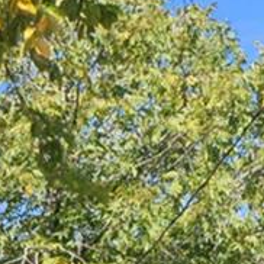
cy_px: 868
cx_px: -618
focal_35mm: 344
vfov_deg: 4.8
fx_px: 2968
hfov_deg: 4.8
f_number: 8
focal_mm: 24
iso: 200
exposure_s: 1/30
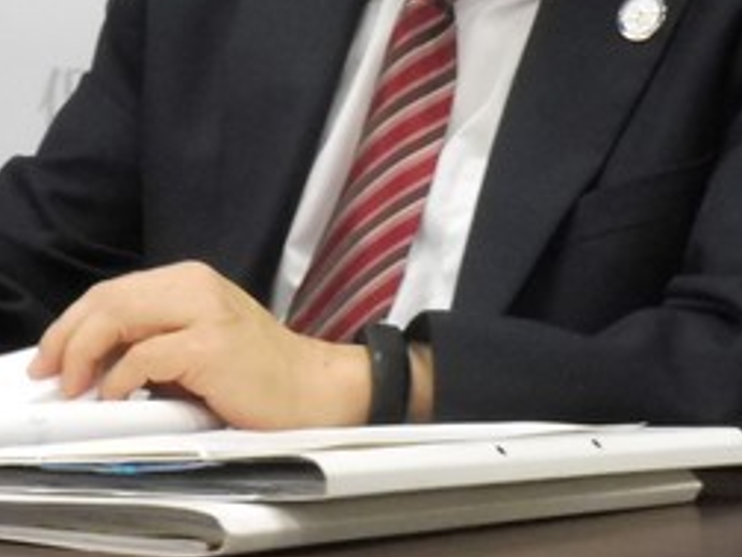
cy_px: -83
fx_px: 6238
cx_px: 406
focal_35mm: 291
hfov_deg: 6.8
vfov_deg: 5.1
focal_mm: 21.8
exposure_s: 1/30
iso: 800
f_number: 8
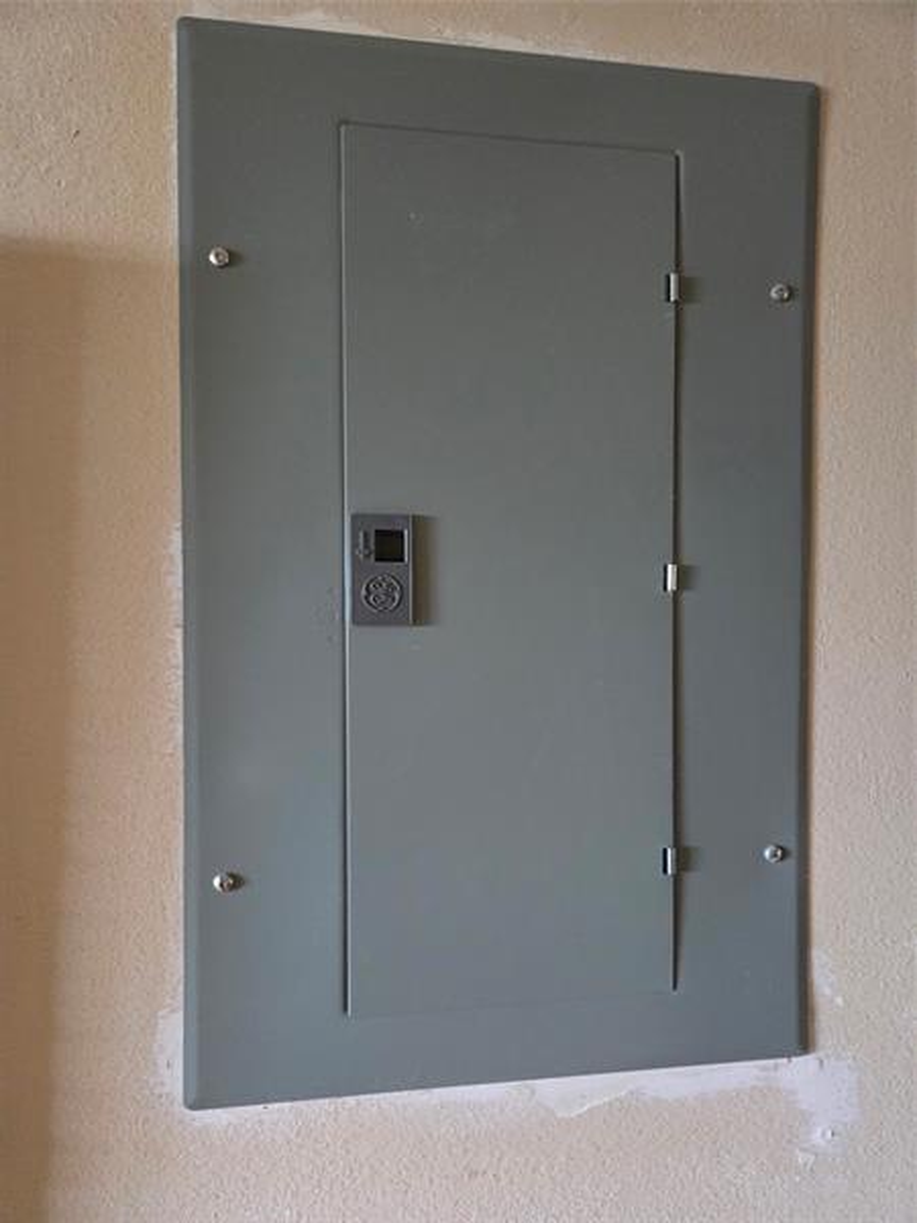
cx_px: 458
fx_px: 812
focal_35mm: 23
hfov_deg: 58.9
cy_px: 612
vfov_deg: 73.9
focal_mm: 5.4
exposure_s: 1/120
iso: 2000
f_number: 1.8
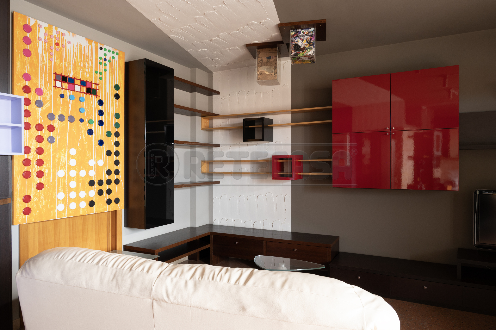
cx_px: 248
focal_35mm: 24
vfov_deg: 53.1
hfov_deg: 73.8
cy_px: 165
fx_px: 330
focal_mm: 24
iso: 400
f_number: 10
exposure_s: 1/2
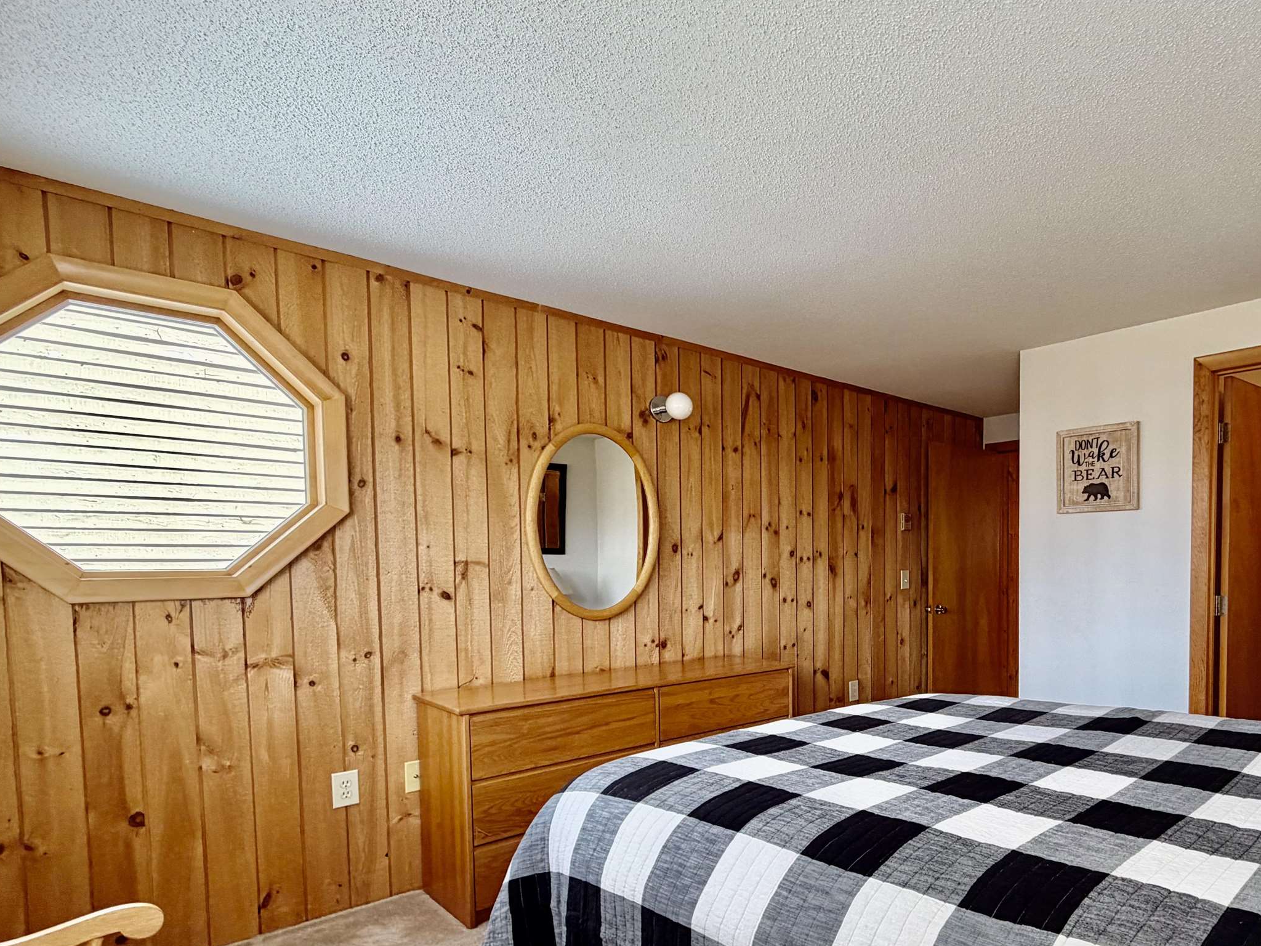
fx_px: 765
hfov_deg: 75.8
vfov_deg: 62.5
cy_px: 597
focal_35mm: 21
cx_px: 869
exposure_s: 1/121
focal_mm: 2.22
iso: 125
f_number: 2.2
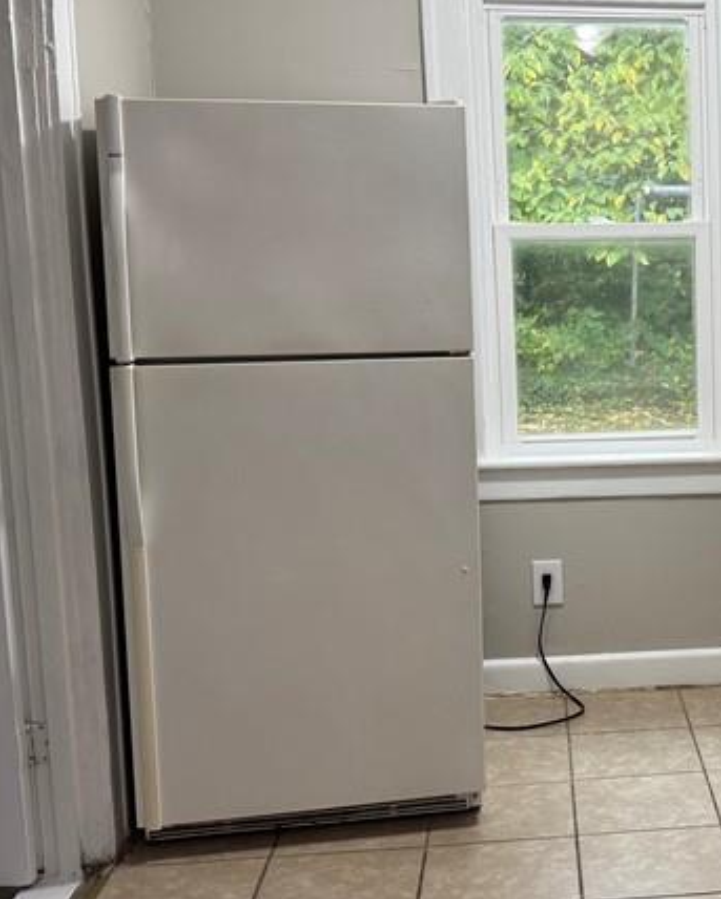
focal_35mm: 56
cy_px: 399
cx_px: 736
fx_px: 1492
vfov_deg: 33.5
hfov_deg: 25.7
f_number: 1.78
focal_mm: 6.76
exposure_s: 1/60
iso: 125
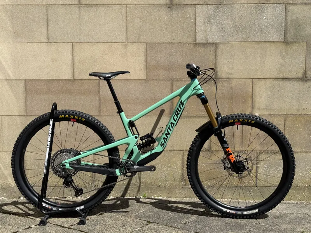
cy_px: 116
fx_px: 431
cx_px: 156
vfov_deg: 30.3
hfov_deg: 39.7
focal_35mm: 48
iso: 80
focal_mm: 6.76
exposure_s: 1/5587
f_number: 1.78
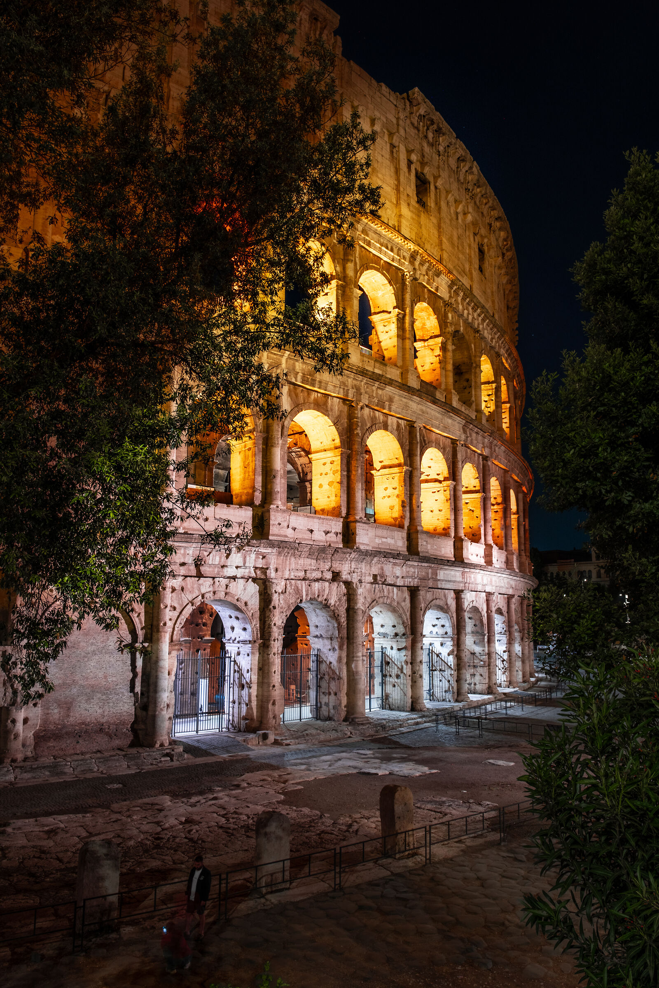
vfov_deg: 69.4
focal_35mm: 26
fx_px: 714
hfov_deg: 49.6
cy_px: 494
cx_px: 330
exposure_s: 3
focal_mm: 17.6
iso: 160
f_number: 8
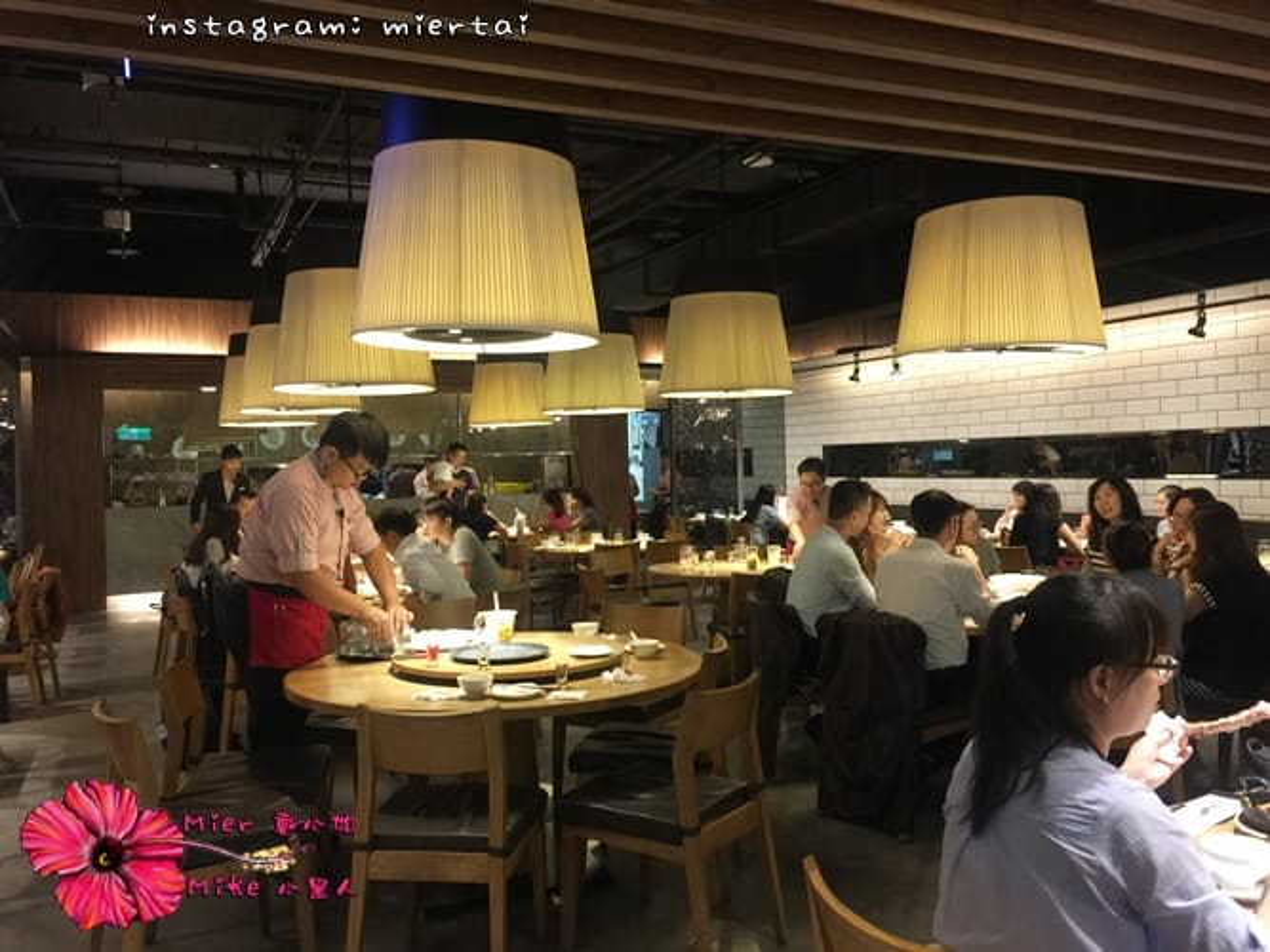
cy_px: 476
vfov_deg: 48.2
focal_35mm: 29
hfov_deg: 61.7
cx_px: 635
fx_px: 1064
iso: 80
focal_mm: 4.15
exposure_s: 1/15
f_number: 2.2
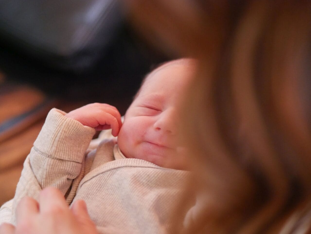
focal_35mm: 86
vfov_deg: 17.2
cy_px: 117
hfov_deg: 22.8
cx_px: 156
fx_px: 773
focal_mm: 43
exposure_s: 1/100
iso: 3200
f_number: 1.7
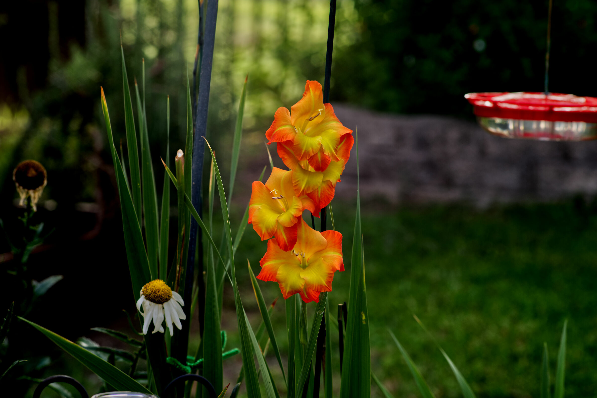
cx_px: 298
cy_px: 199
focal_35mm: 135
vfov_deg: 10.2
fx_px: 2238
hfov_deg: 15.2
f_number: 8
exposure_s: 1/60
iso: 200
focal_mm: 135
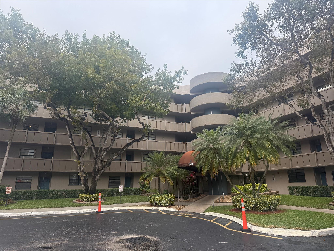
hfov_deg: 71.6
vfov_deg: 56.8
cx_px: 167
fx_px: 232
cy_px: 126
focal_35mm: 24
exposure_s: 1/1139
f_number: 1.78
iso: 100
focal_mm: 6.76
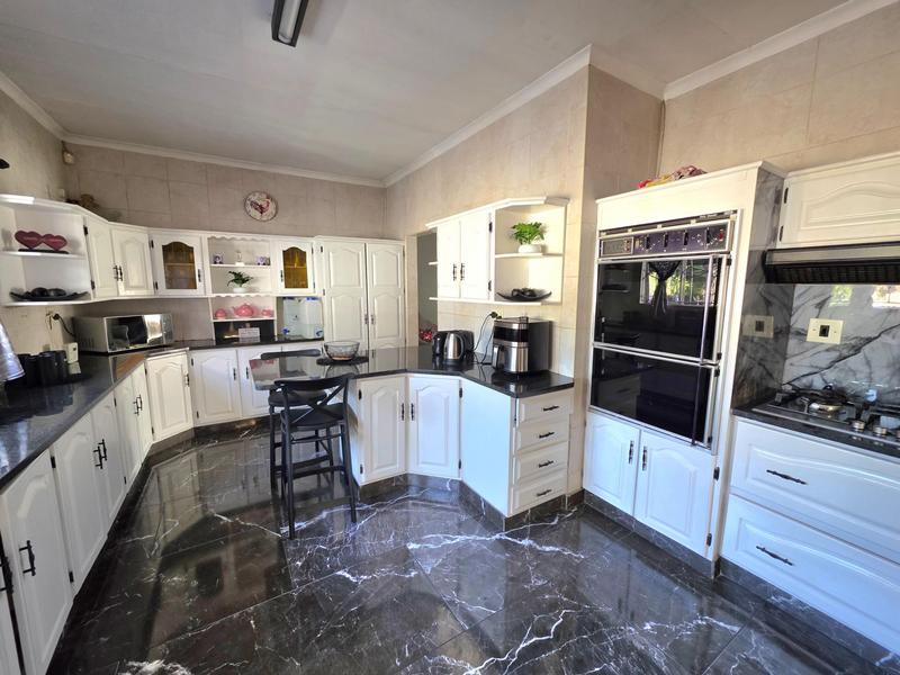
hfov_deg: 106.2
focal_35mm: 13
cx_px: 450
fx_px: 338
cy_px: 338
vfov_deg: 89.9
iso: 160
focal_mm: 2.2
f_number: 1.9
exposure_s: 1/50.3
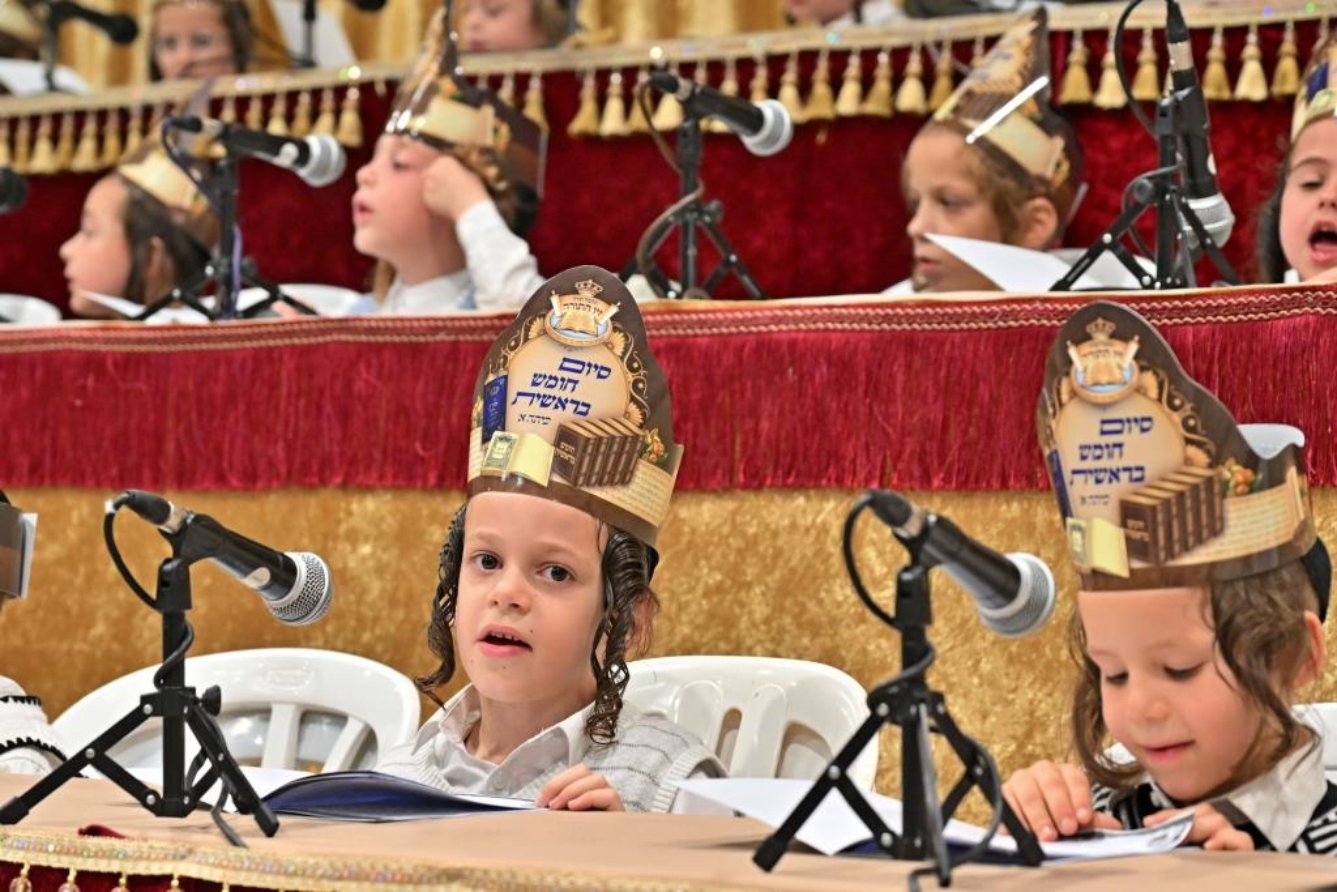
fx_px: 4494
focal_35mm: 121
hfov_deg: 16.9
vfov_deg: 11.3
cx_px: 668
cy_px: 446
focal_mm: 81
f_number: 4
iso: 1000
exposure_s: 1/200
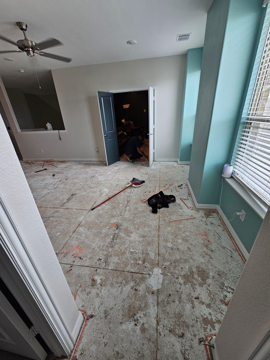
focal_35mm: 13
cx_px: 135
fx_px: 135
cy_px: 180
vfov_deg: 106.2
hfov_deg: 89.9
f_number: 2.2
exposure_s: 1/60
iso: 50
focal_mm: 2.2
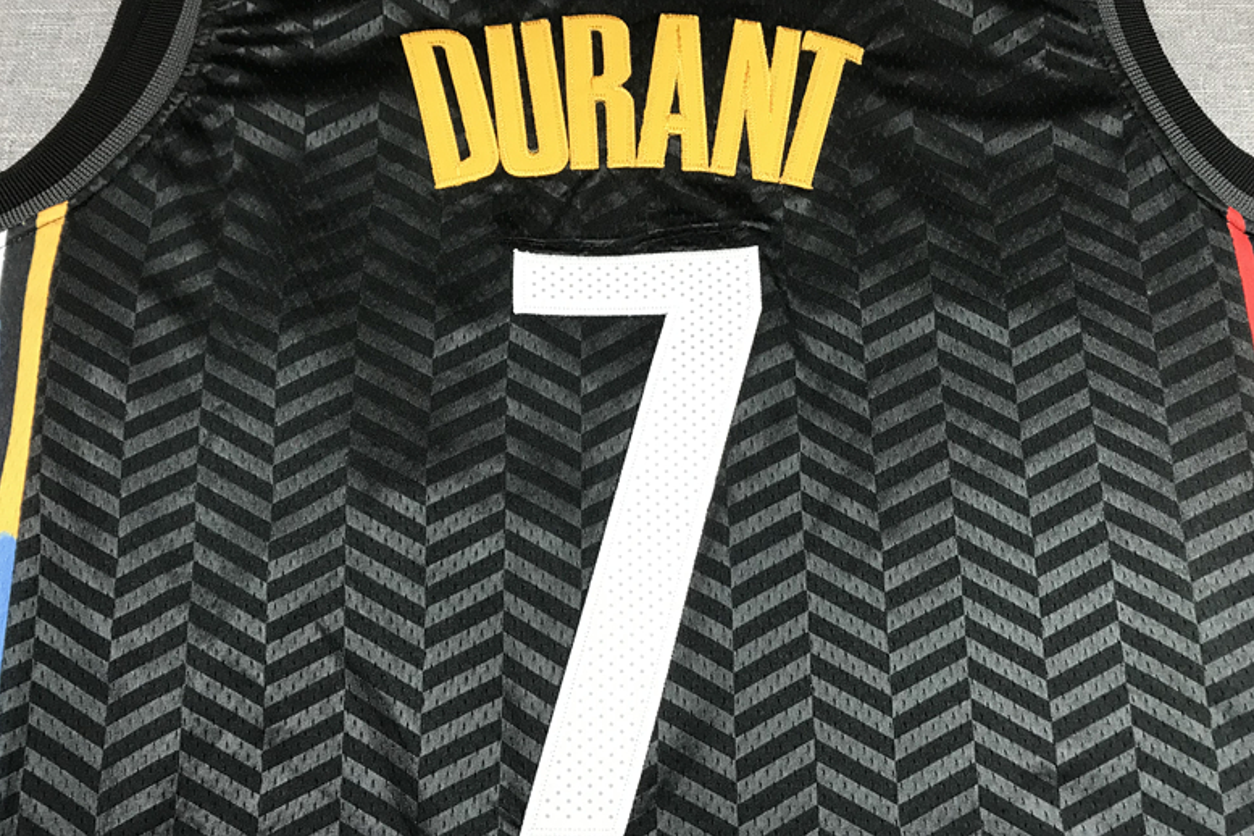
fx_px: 1045
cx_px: 612
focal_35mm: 30
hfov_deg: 61.9
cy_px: 431
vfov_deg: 43.6
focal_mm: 3.99
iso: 40
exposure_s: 1/33
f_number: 1.8
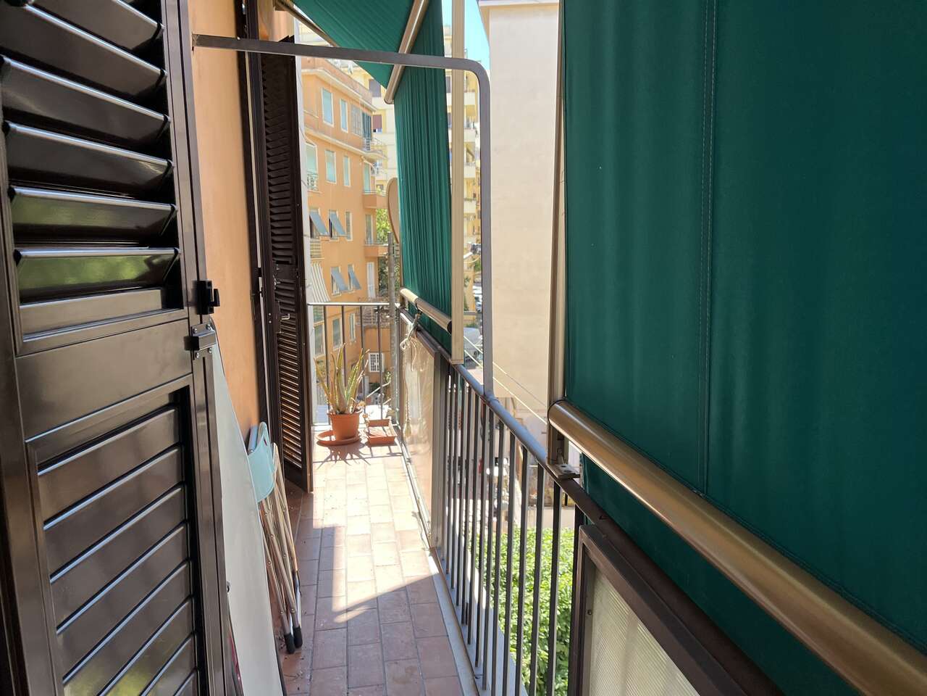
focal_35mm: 26
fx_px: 696
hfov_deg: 67.3
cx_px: 464
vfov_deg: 53.1
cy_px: 348
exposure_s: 1/428
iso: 50
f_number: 1.6
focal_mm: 5.1
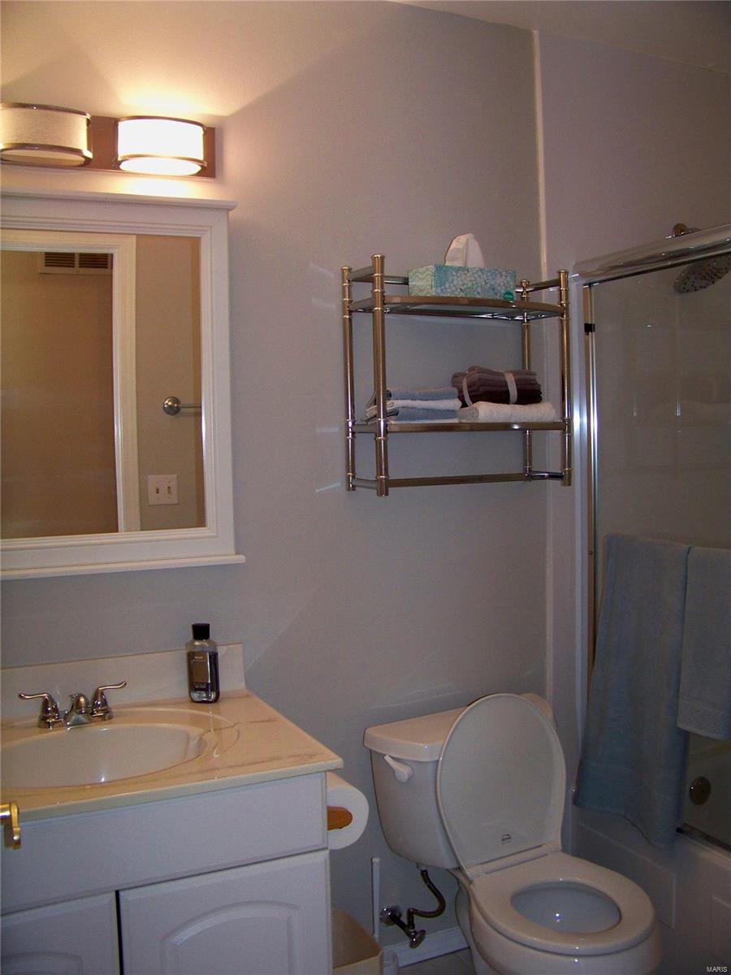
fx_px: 929
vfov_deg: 55.4
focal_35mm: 33
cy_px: 488
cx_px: 366
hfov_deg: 42.9
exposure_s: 1/30
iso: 200
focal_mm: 5.85
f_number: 2.8
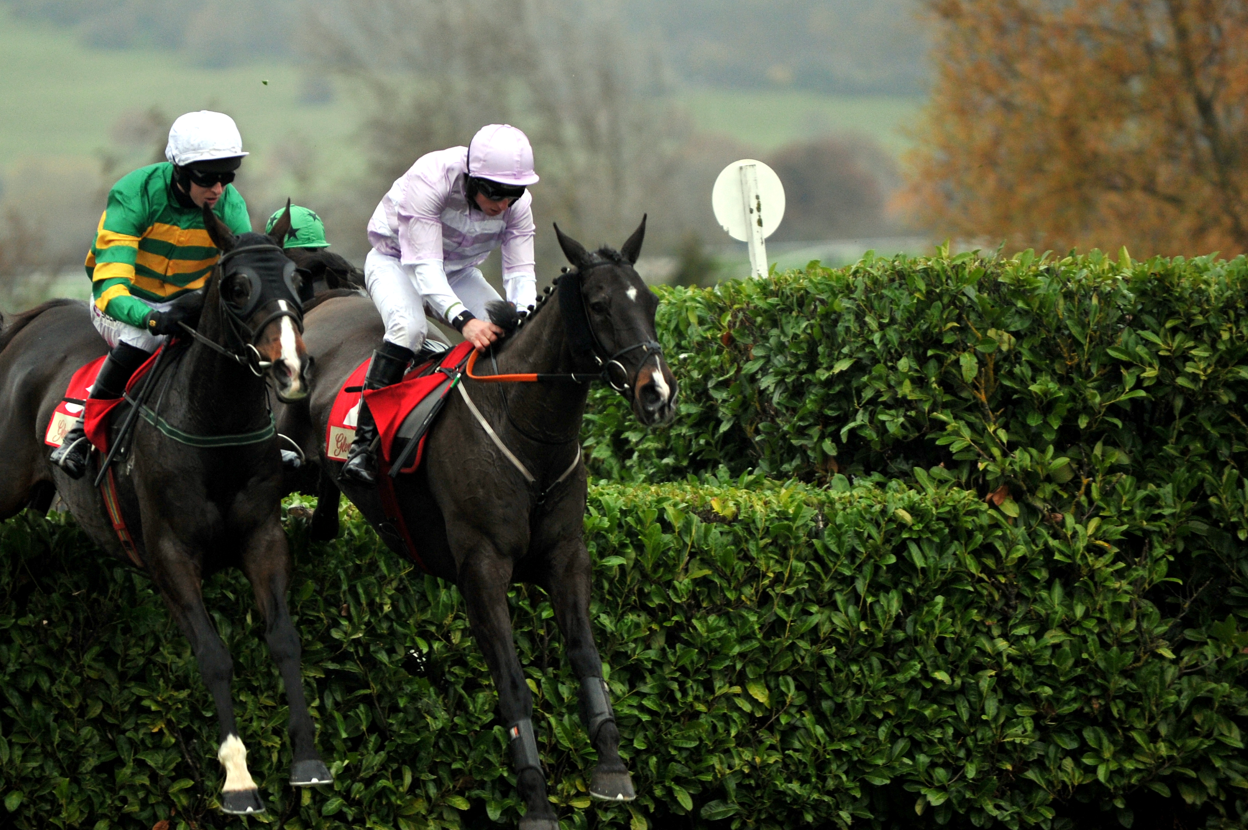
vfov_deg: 4.9
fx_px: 9701
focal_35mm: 280
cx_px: 444
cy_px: 379
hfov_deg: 7.4
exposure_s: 1/640
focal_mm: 200
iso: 1600
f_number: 3.2
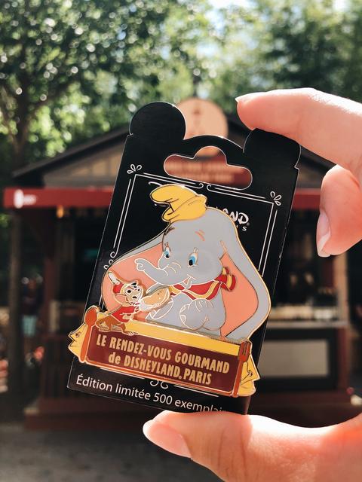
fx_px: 404
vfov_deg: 61.7
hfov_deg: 48.2
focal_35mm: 29
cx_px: 181
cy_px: 241
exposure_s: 1/750
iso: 20
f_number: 1.8
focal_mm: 3.99
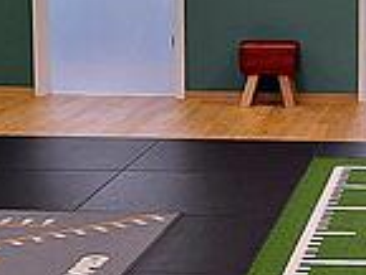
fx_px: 1344
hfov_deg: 14.9
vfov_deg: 11.7
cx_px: 469
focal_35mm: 127
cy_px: 91
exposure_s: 1/50
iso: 50
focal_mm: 5.54
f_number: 1.8
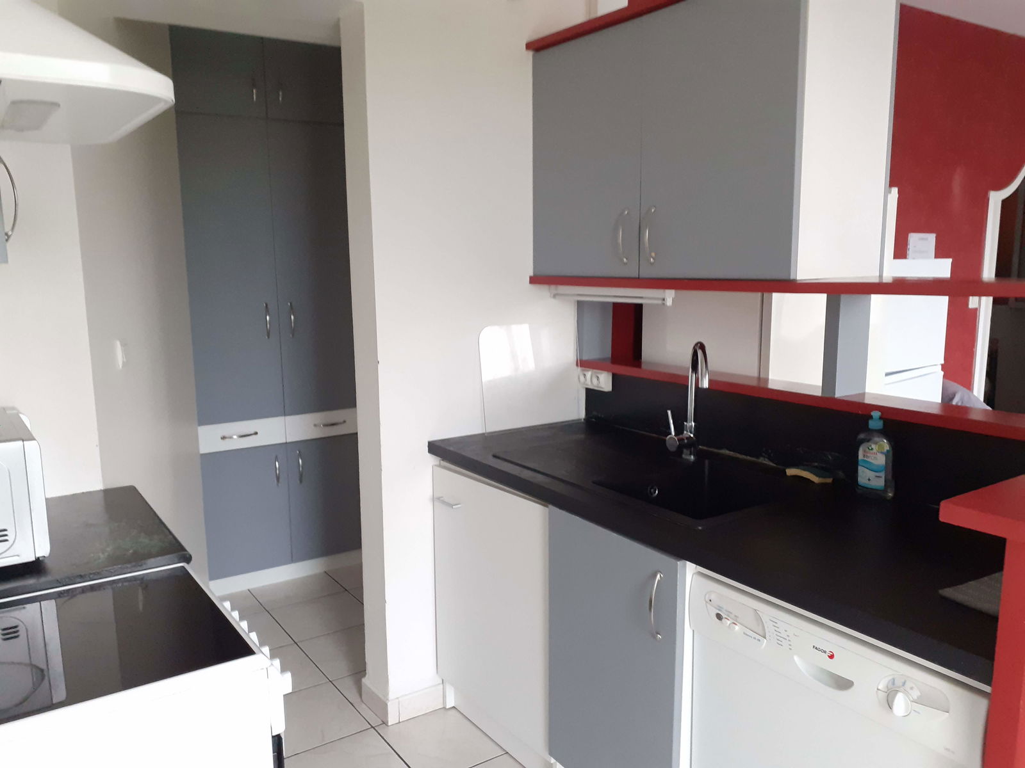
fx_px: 799
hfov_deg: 65.3
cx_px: 512
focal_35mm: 27
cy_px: 384
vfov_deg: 51.4
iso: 200
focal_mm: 3.6
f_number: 1.9
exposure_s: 1/33
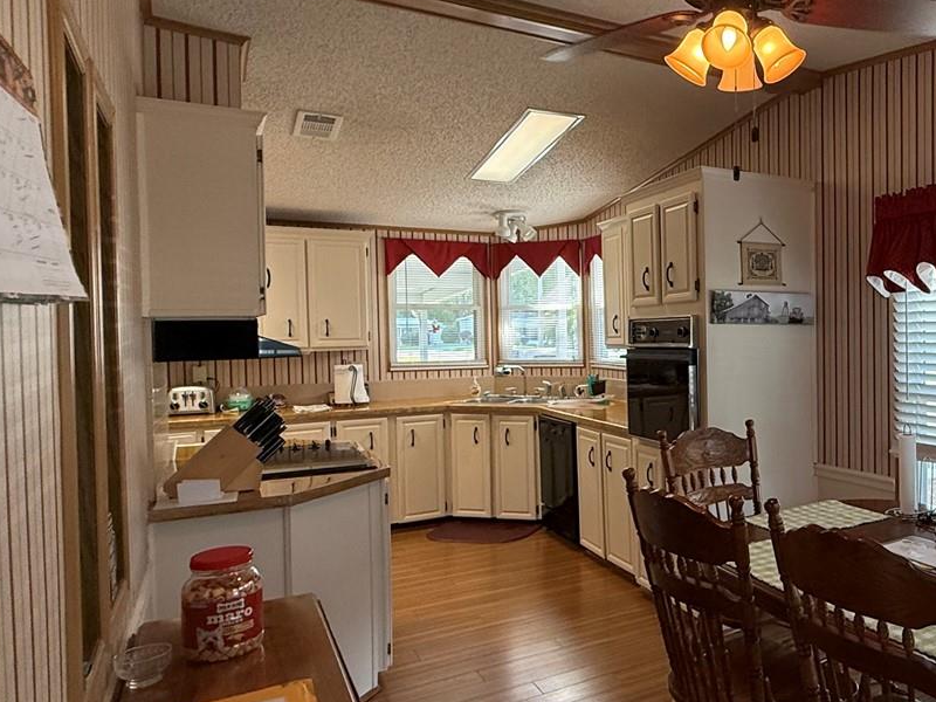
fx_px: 757
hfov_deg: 59.1
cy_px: 346
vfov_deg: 49.7
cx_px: 734
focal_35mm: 28
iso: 200
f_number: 2.2
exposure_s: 1/120
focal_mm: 2.22
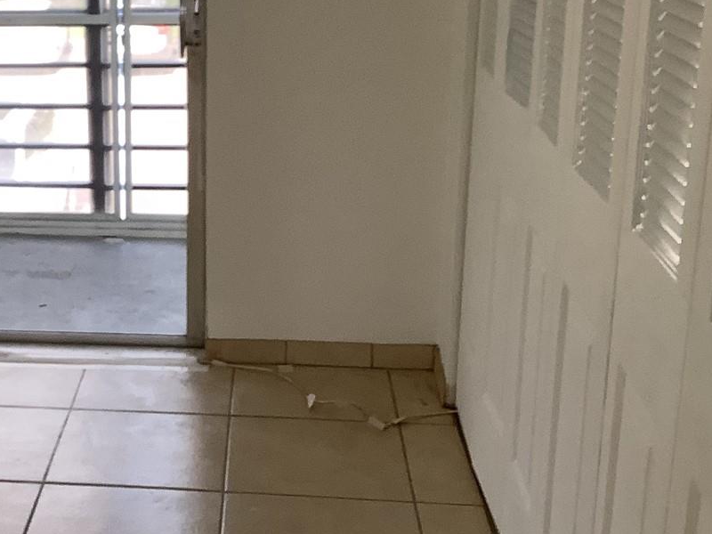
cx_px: 52
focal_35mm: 62
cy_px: 216
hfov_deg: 29.7
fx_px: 1275
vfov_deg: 23.6
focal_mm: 3.3
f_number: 2.4
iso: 64
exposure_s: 1/60
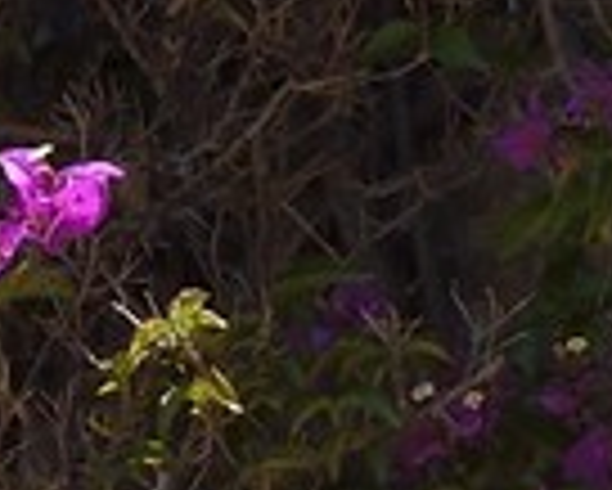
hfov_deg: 4.3
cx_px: -630
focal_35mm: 441
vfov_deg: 3.2
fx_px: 7993
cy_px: 2760
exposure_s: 1/320
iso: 200
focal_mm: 40
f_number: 9
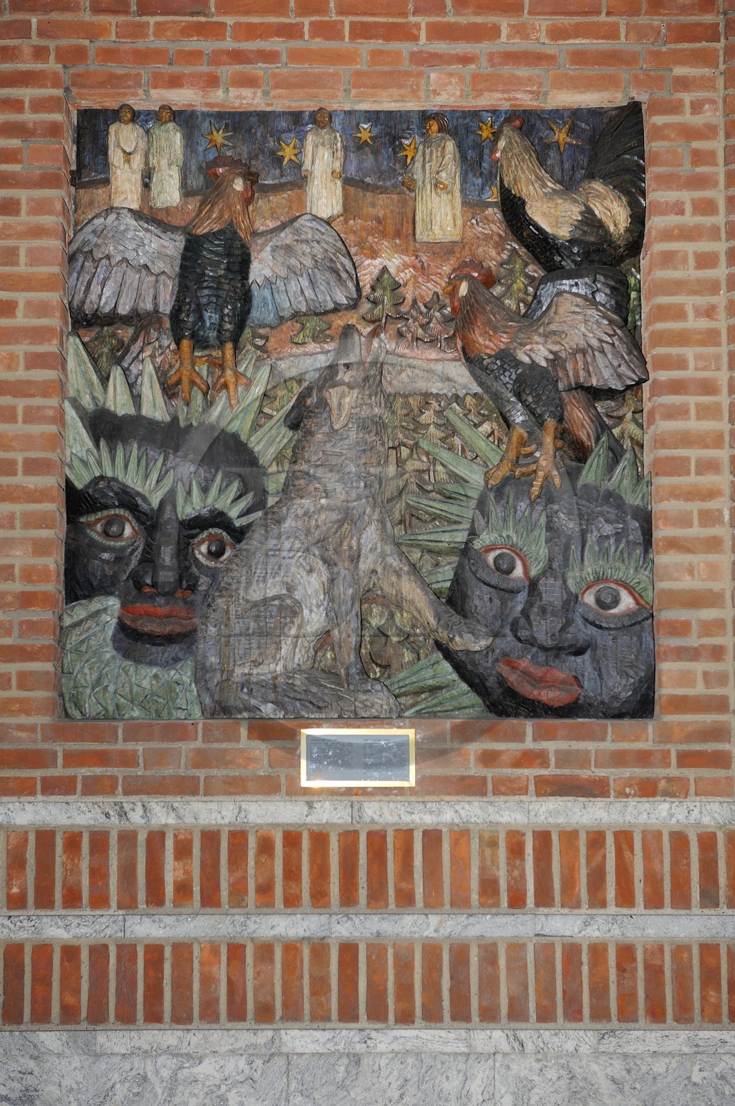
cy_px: 553
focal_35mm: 70
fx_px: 2147
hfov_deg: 19.4
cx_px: 368
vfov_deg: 28.9
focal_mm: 70
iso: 400
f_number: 5.6
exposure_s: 1/60
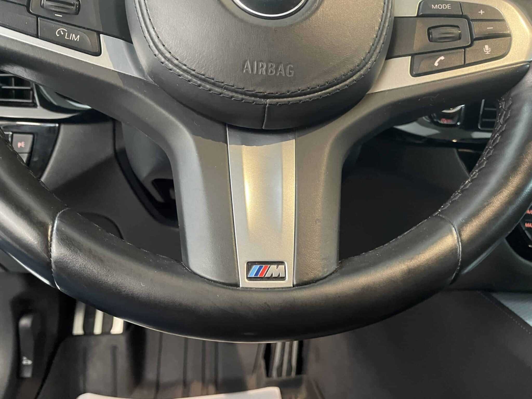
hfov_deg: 67.3
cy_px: 200
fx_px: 400
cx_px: 266
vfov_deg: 53.1
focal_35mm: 26
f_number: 1.6
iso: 500
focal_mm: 4.2
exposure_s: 1/25
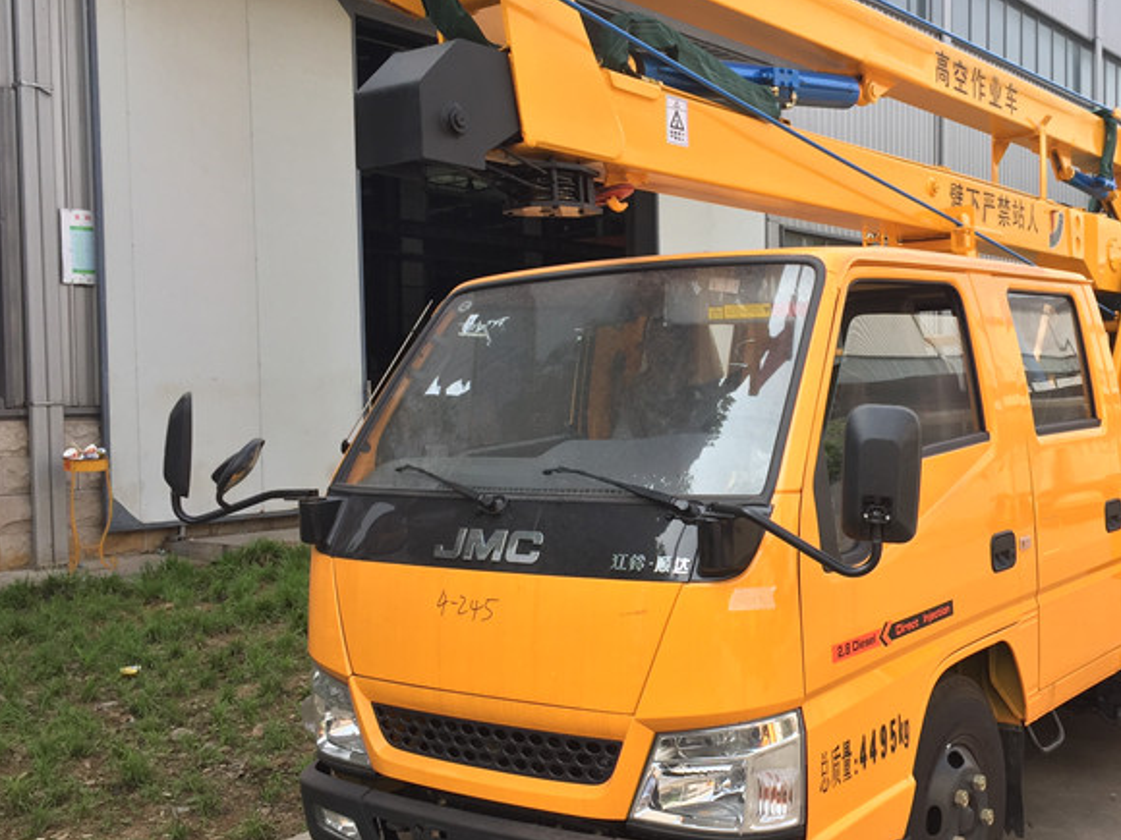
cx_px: 734
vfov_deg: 35.9
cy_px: 448
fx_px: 1295
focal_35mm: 40
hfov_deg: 46.2
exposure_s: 1/488
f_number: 2.2
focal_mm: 4.15
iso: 32
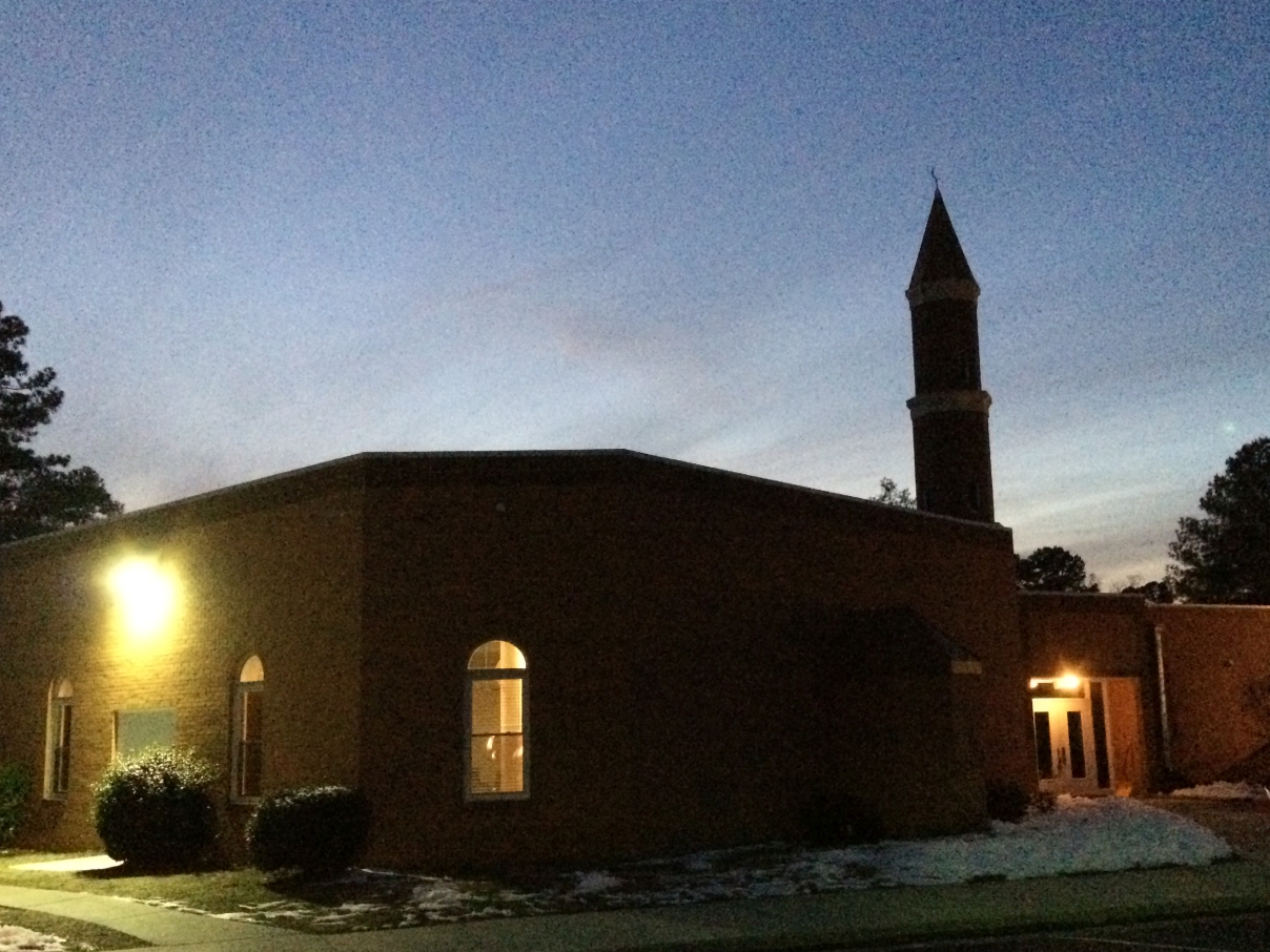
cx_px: 660
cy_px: 530
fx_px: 1321
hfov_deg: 51.3
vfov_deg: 39.6
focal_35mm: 36
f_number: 2.2
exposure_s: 1/15
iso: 640
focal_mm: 4.15
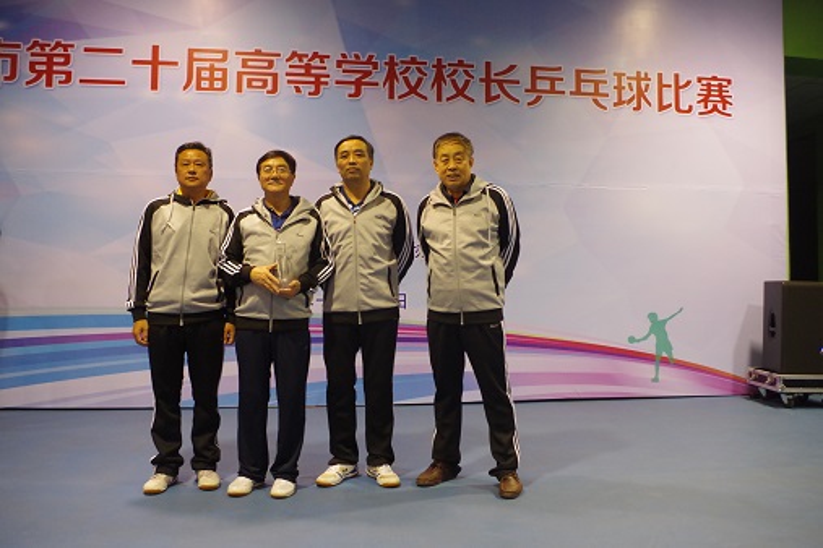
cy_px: 274
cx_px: 412
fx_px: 686
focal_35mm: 30
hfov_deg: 61.9
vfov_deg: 43.6
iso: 1600
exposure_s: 1/50
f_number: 5
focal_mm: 20
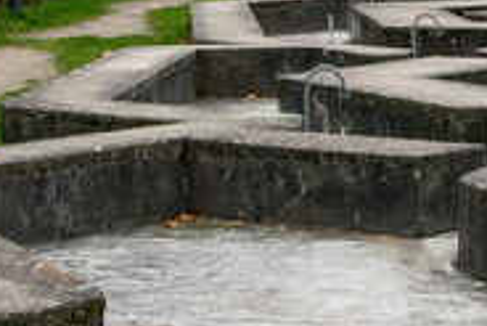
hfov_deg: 12.1
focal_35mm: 168
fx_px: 2274
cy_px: -69
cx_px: 482
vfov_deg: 8.1
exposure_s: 1/200
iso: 400
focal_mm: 26
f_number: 10
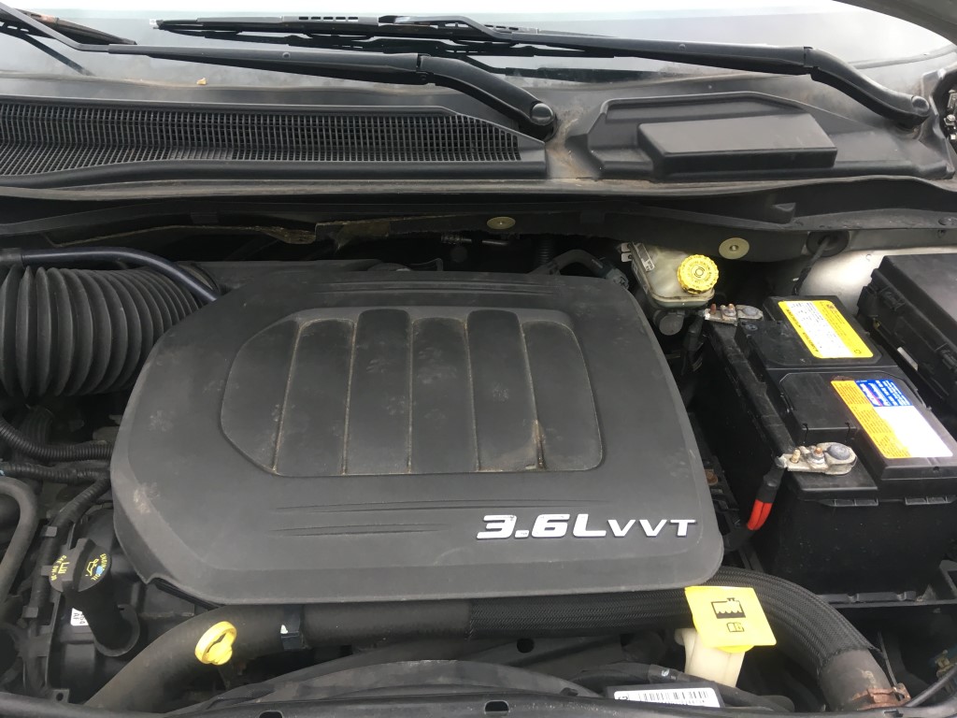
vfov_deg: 48.2
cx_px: 478
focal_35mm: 29
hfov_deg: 61.7
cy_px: 359
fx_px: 802
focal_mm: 4.15
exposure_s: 1/30
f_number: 2.2
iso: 32
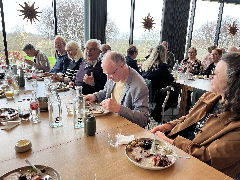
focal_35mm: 26
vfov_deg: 53.1
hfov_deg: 67.3
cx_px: 120
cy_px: 90
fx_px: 180
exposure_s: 1/85
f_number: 1.6
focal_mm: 5.1
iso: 125
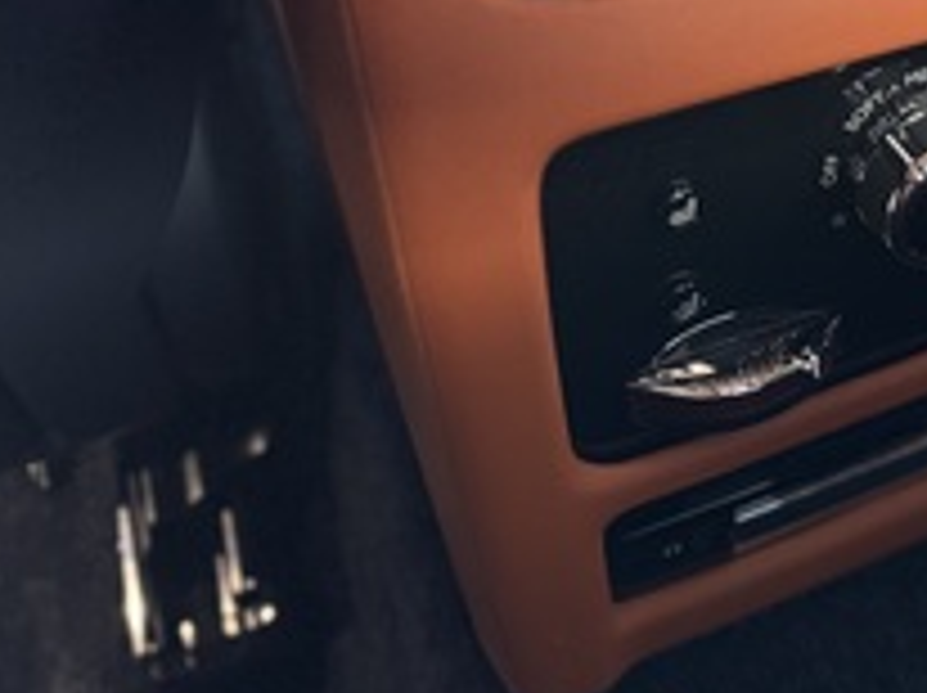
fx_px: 1311
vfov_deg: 28.3
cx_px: 918
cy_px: 52
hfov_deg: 35.4
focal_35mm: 49
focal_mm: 6.76
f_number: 1.78
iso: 500
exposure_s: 1/50
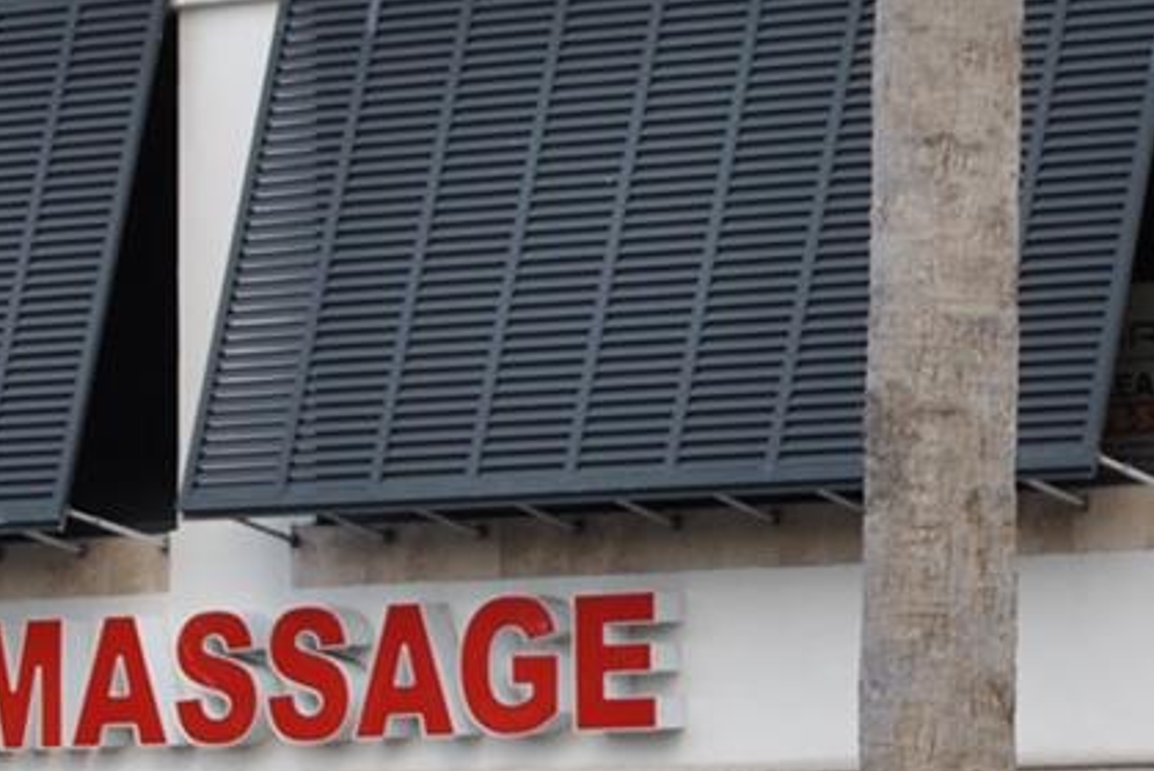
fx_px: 10101
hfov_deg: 6.5
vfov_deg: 4.4
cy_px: 545
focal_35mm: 315
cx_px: 1088
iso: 100
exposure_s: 1/125
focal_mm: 55
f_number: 5.6
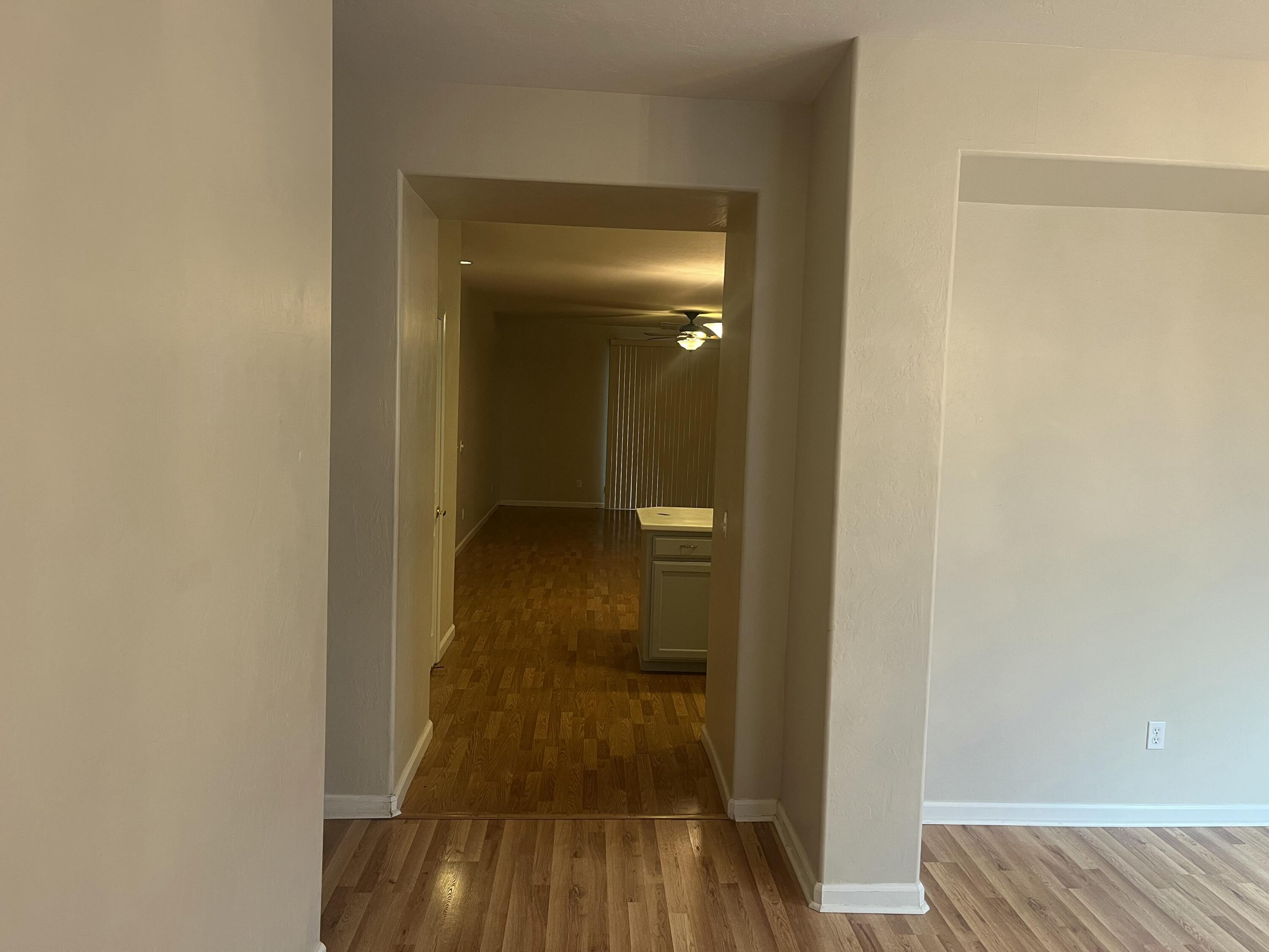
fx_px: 953
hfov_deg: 67.3
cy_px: 476
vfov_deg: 53.1
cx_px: 634
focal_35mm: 26
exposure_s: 1/60
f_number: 1.6
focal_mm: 5.1
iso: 160
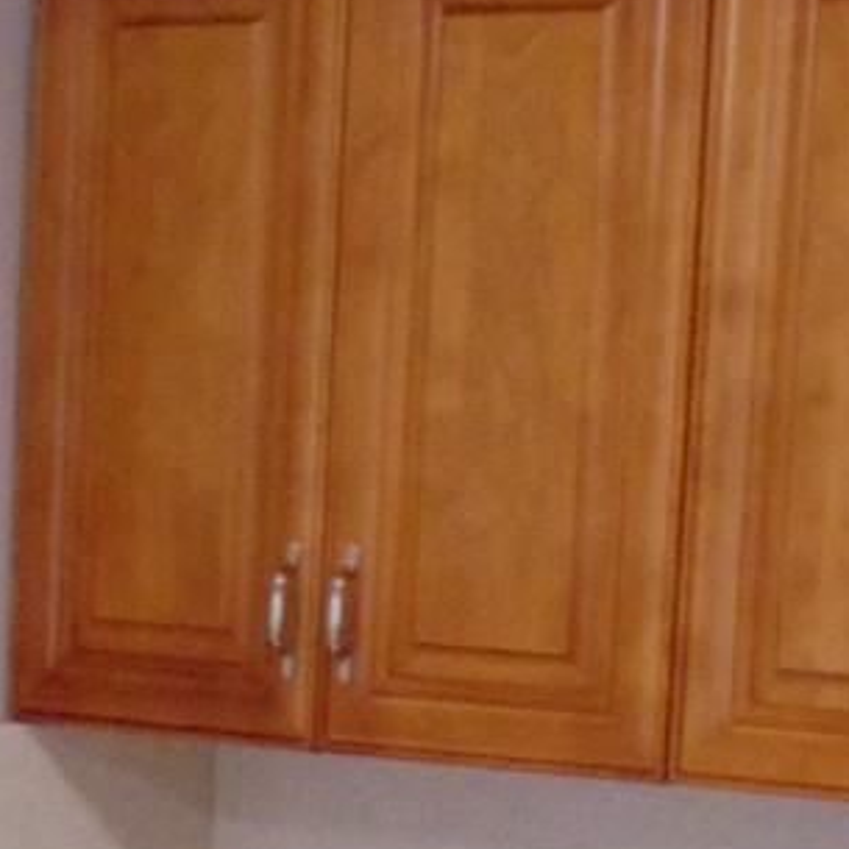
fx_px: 3857
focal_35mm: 139
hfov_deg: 12.5
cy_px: 1180
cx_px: 598
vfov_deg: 12.1
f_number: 3.1
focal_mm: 5.4
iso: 400
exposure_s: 1/30
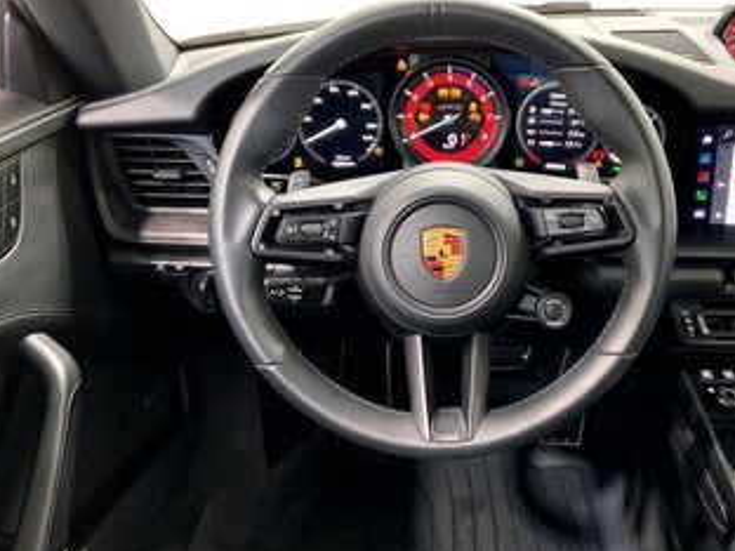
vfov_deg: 36.8
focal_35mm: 39
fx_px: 828
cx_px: 476
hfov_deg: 47.3
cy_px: 255
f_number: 1.8
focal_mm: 3
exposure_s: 1/60
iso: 100
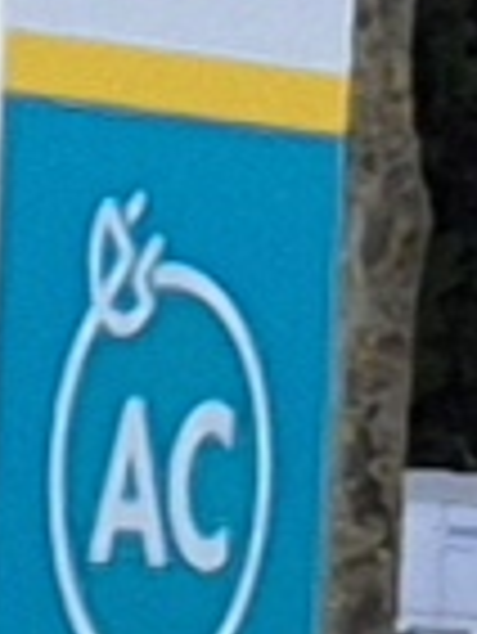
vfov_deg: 8.1
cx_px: 540
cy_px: 1632
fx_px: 4036
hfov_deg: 6.7
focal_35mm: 220
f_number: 1.8
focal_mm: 5.4
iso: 25
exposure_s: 1/769
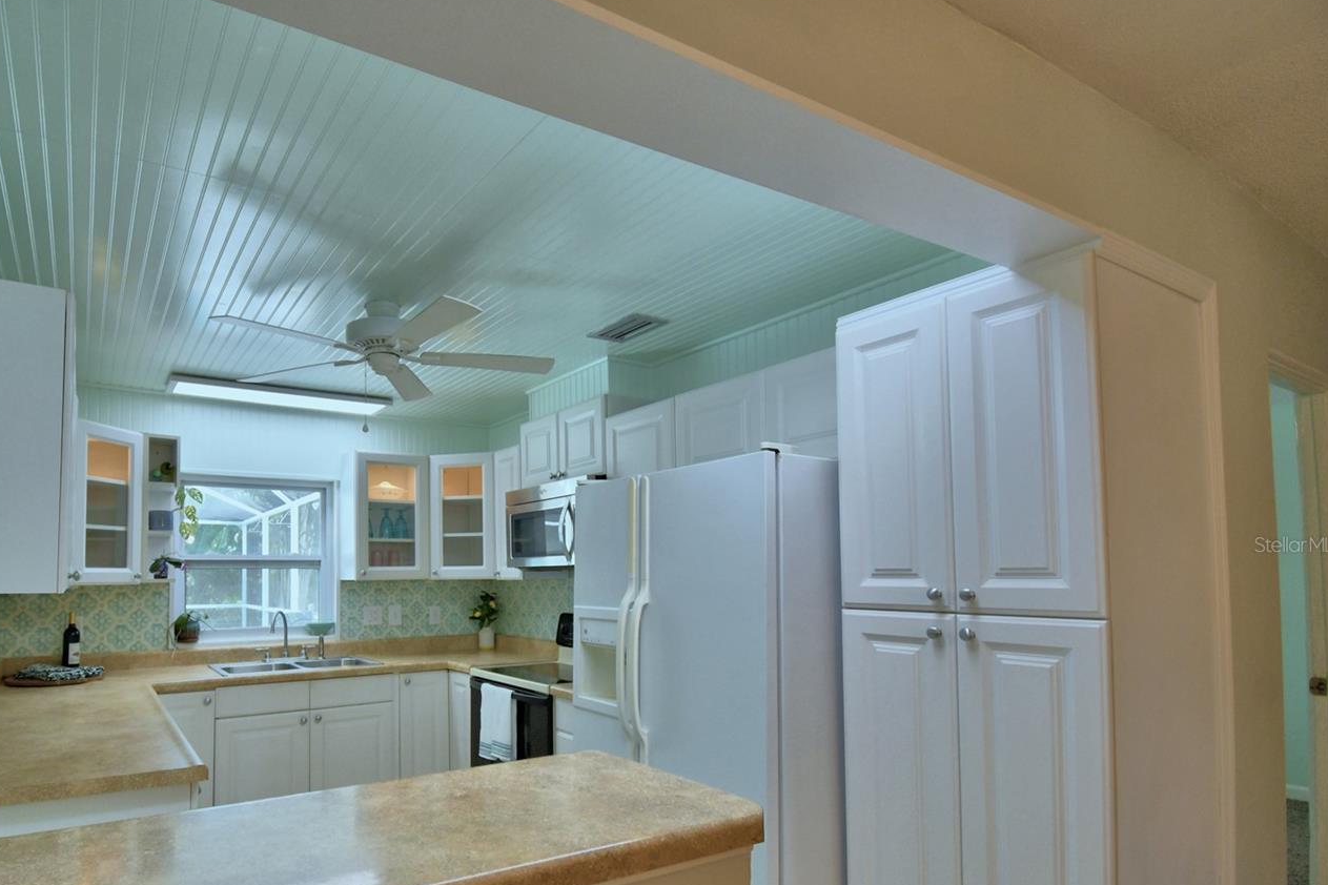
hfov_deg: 85.4
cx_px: 507
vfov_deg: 63.8
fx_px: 701
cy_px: 544
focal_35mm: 19
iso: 280
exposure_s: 1/125
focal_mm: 10
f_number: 4.5
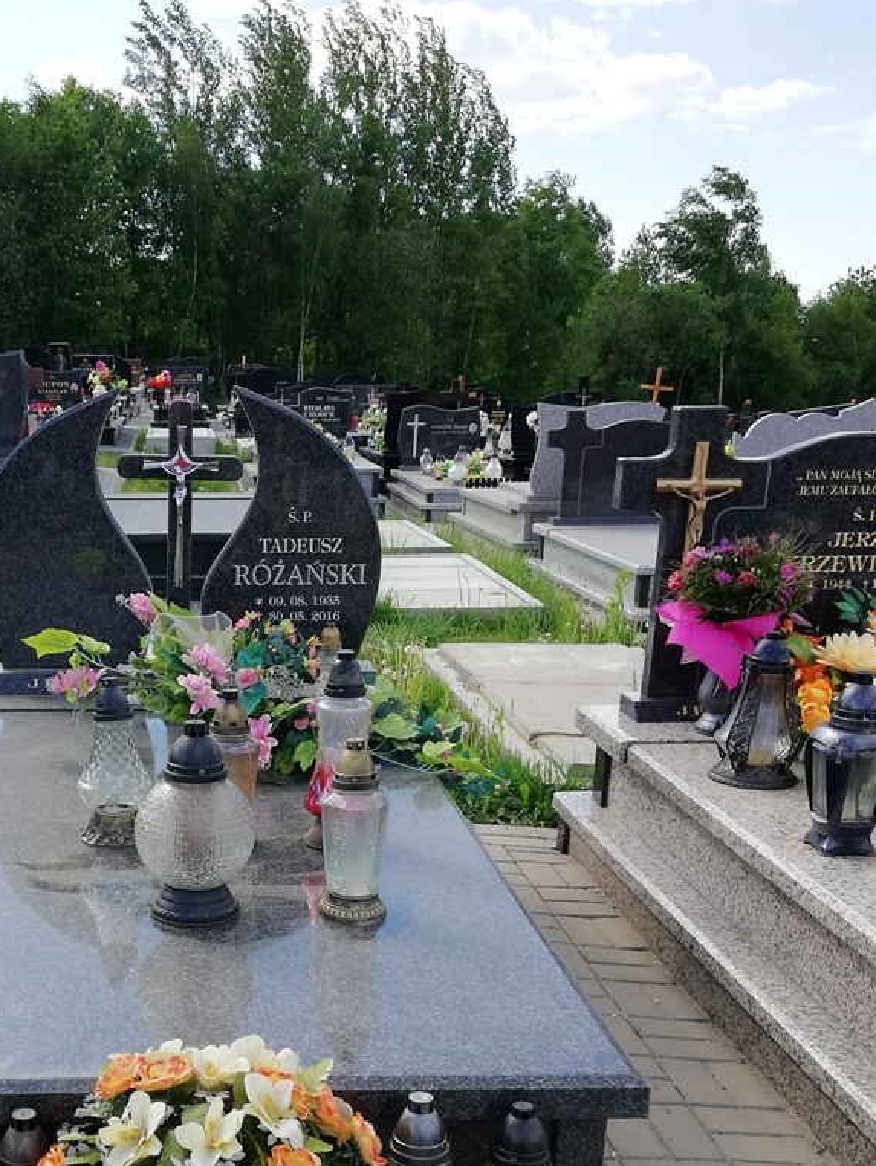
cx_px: 178
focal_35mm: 44
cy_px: 854
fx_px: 1483
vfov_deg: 41.8
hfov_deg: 32.0
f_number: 2.2
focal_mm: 3.81
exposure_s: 1/502
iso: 50
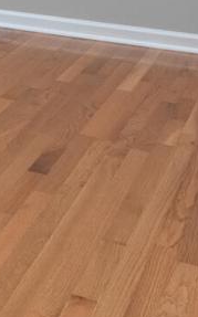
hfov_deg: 10.4
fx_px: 882
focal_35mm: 102
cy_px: -185
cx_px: -329
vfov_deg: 17.8
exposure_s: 1/320
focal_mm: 14
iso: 200
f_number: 8
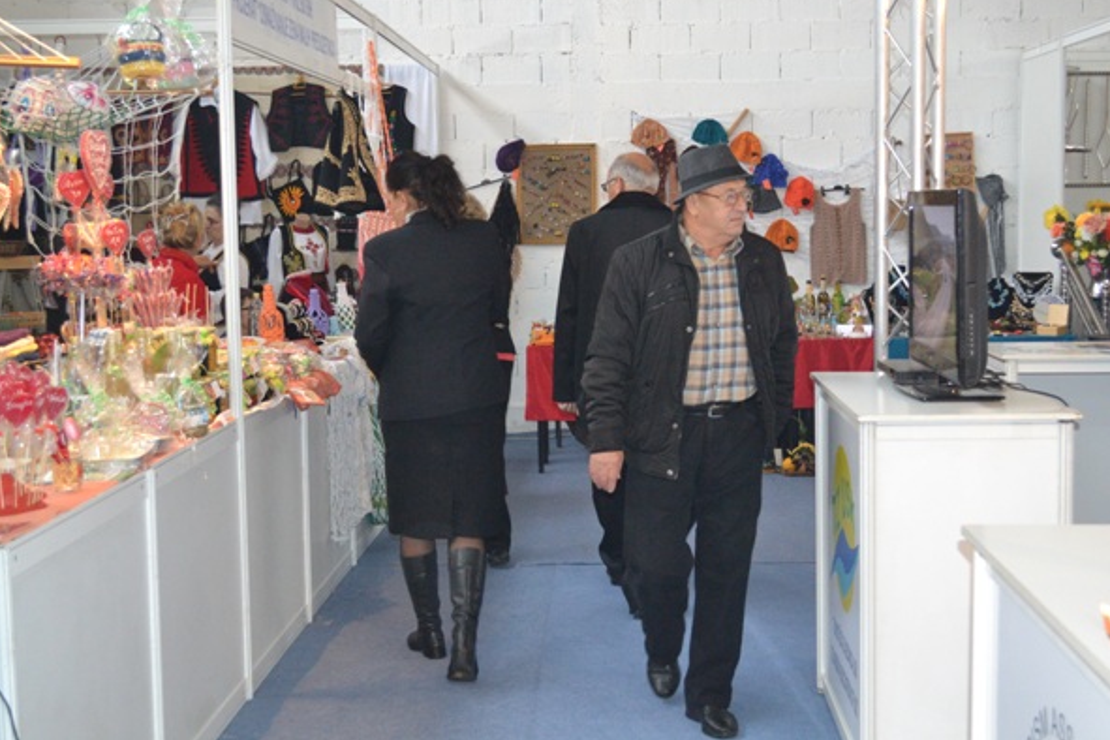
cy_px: 345
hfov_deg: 38.2
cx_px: 569
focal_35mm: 52
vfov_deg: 26.0
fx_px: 1603
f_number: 4.8
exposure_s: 1/60
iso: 2500
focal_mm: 32
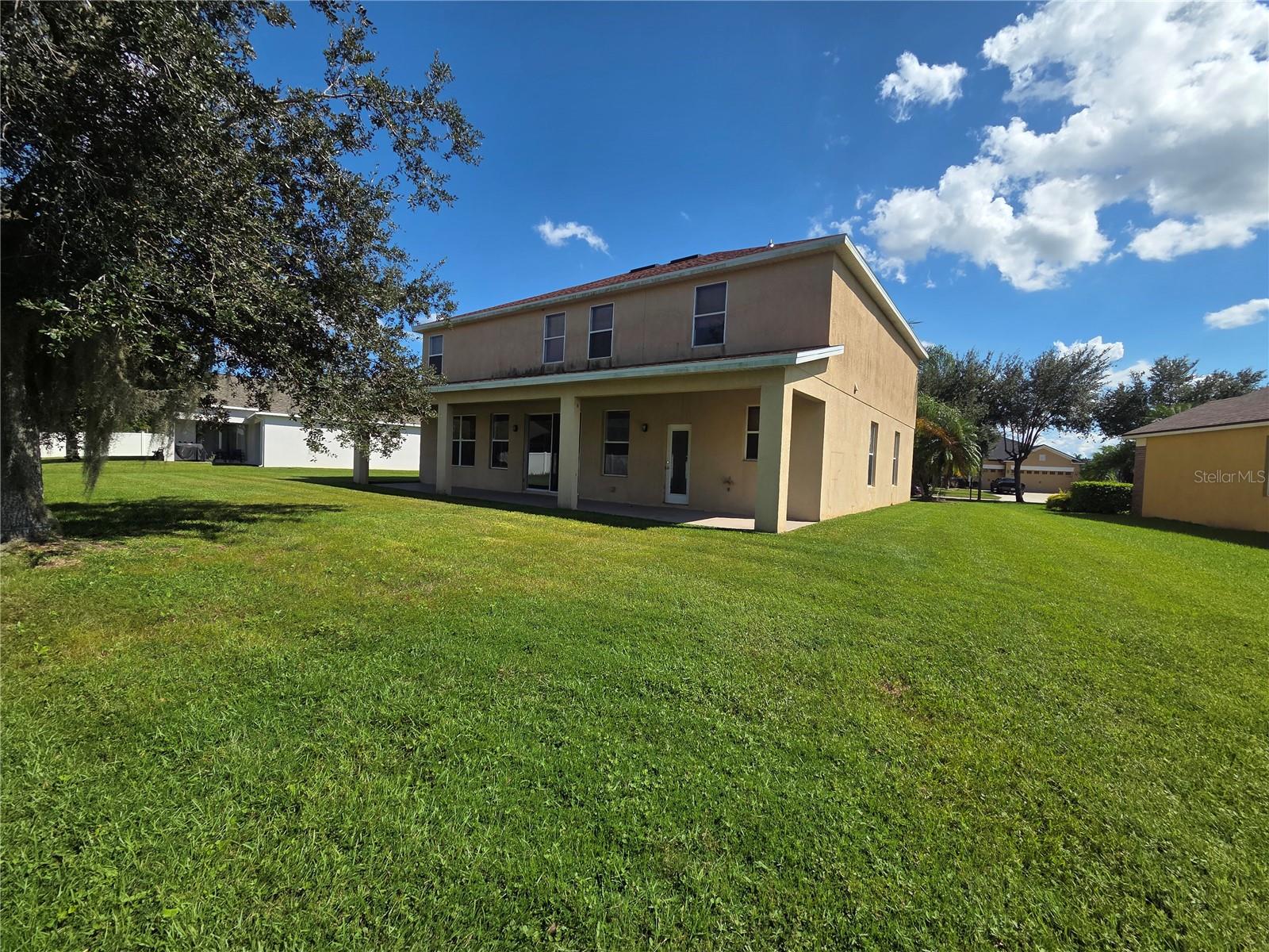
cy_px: 476
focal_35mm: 13
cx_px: 634
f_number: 2.2
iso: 50
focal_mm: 2.2
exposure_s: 1/2346
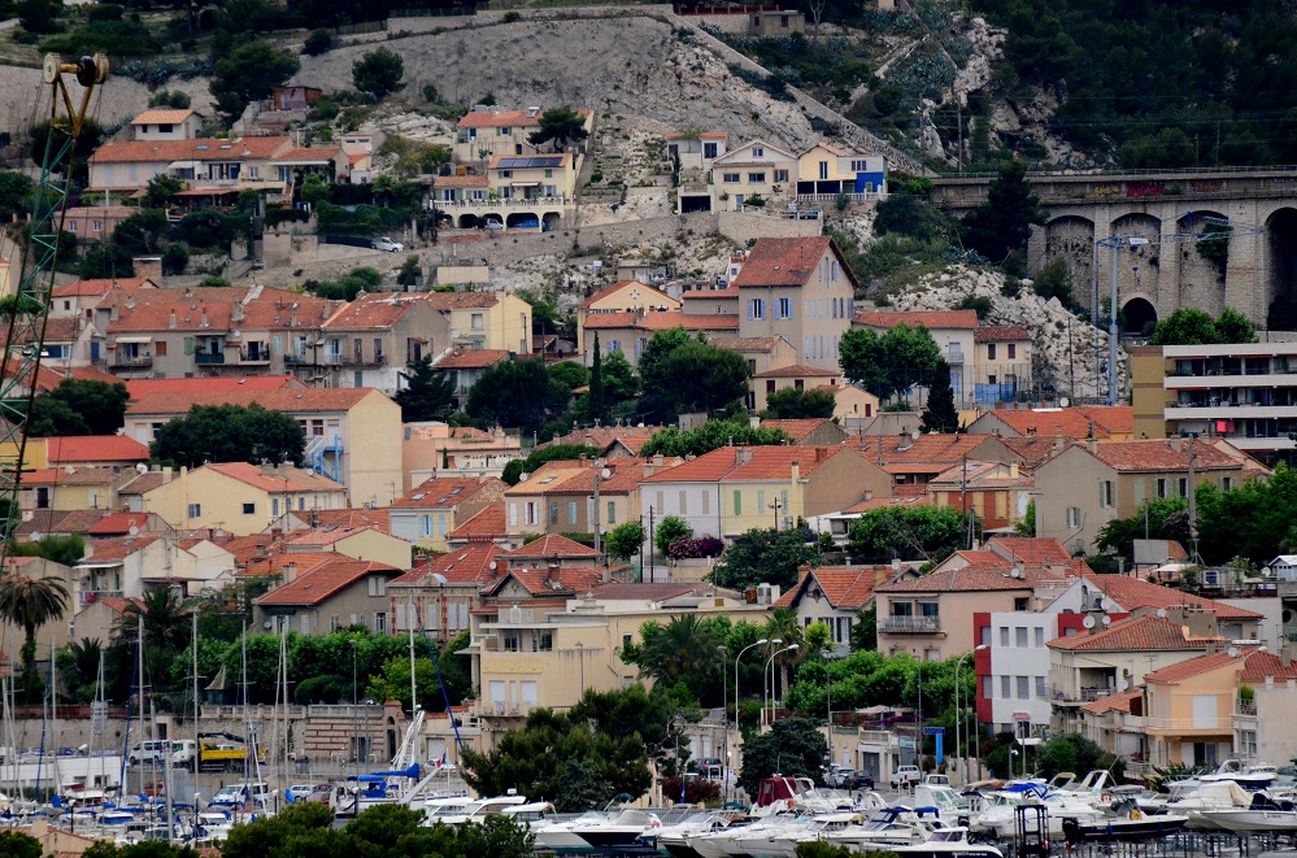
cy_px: 429
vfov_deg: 3.0
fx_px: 16174
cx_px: 648
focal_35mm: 450
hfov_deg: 4.6
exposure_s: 1/1600
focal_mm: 300
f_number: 5.6
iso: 3200
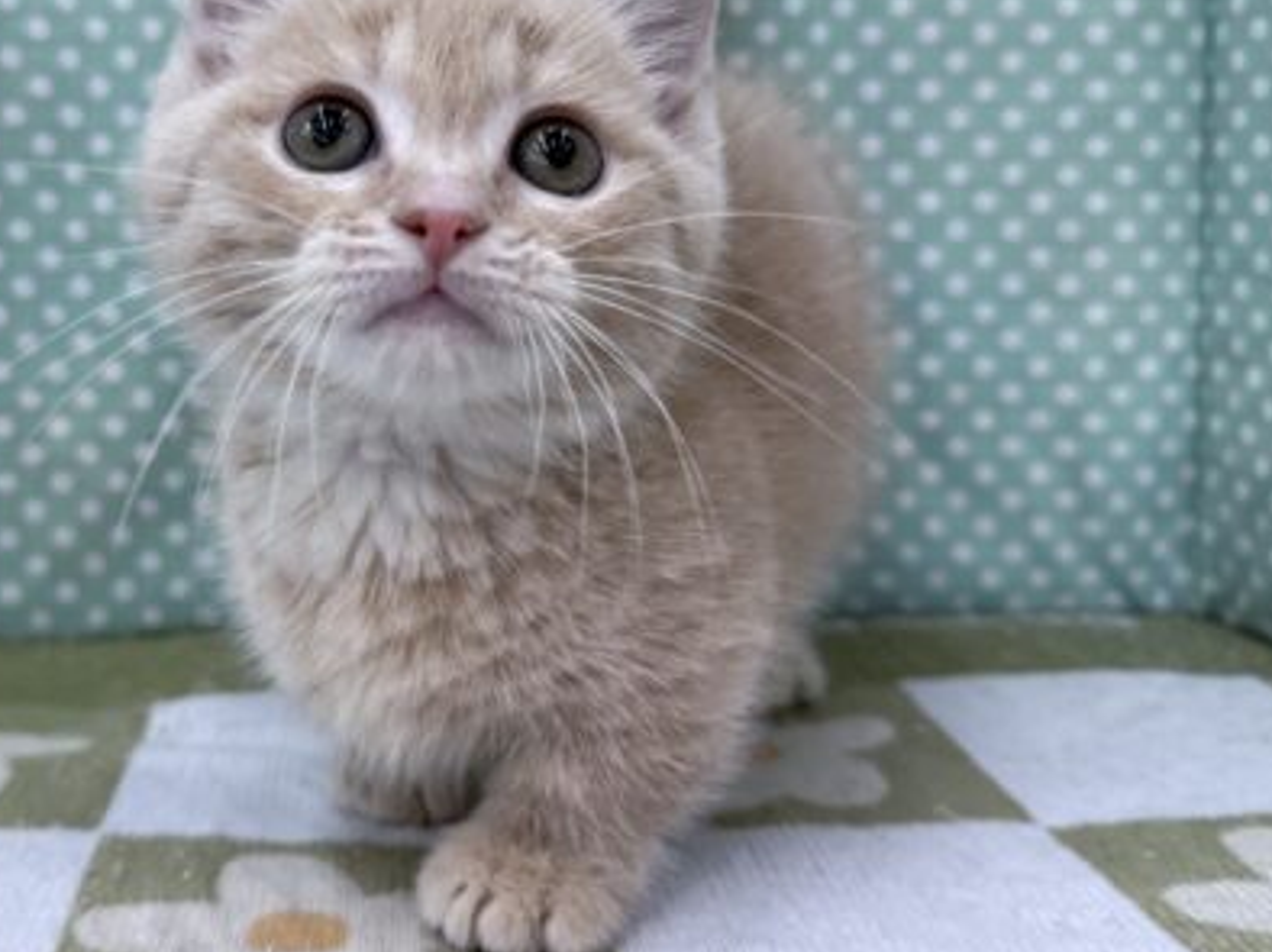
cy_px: 345
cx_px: 416
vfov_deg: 36.5
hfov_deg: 47.1
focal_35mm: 39
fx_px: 1432
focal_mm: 6.76
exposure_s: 1/100
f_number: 1.78
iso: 125
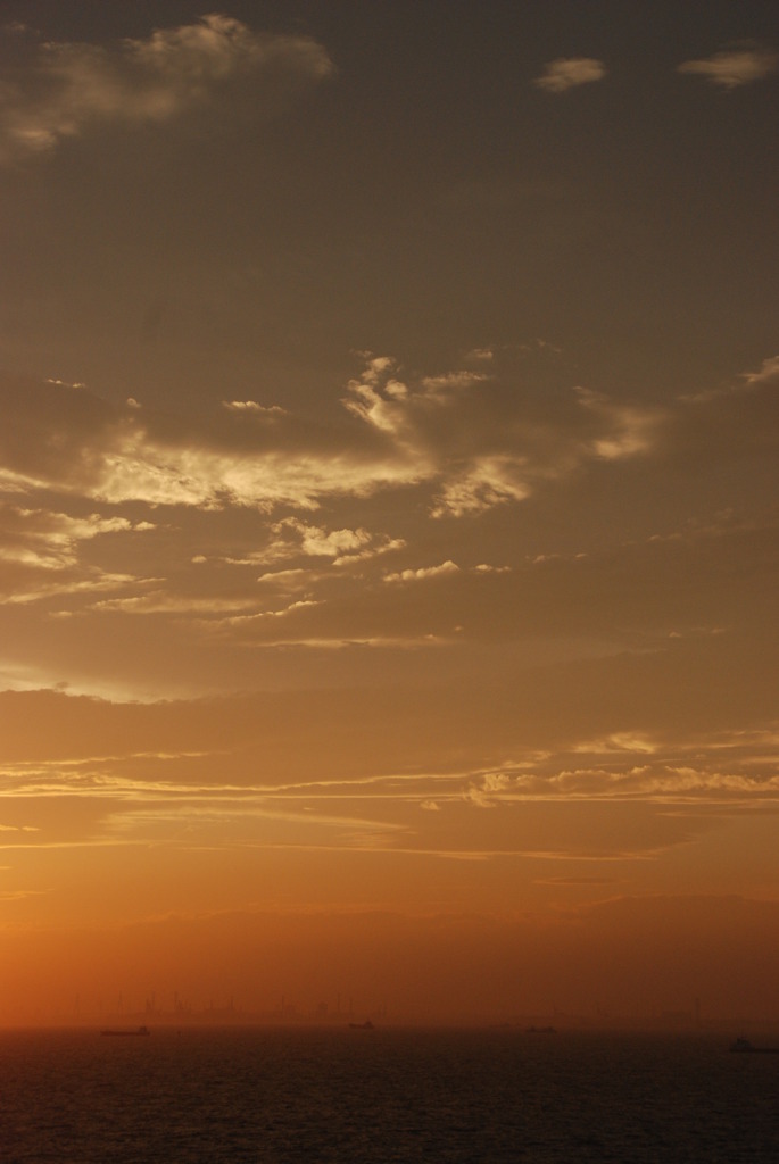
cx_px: 390
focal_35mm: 75
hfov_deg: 18.2
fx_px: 2428
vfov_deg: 27.0
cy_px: 582
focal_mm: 50
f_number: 9
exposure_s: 1/1000
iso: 400
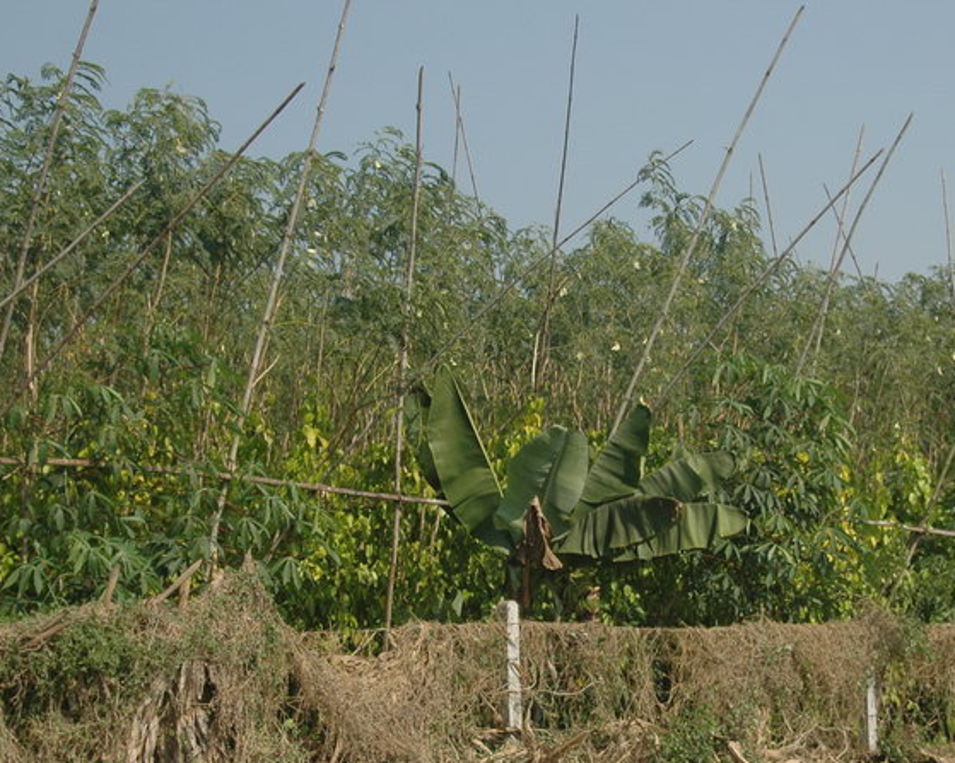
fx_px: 2430
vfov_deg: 17.8
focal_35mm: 86
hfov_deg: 22.2
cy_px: 497
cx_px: 554
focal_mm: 38
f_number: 5.6
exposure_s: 1/400
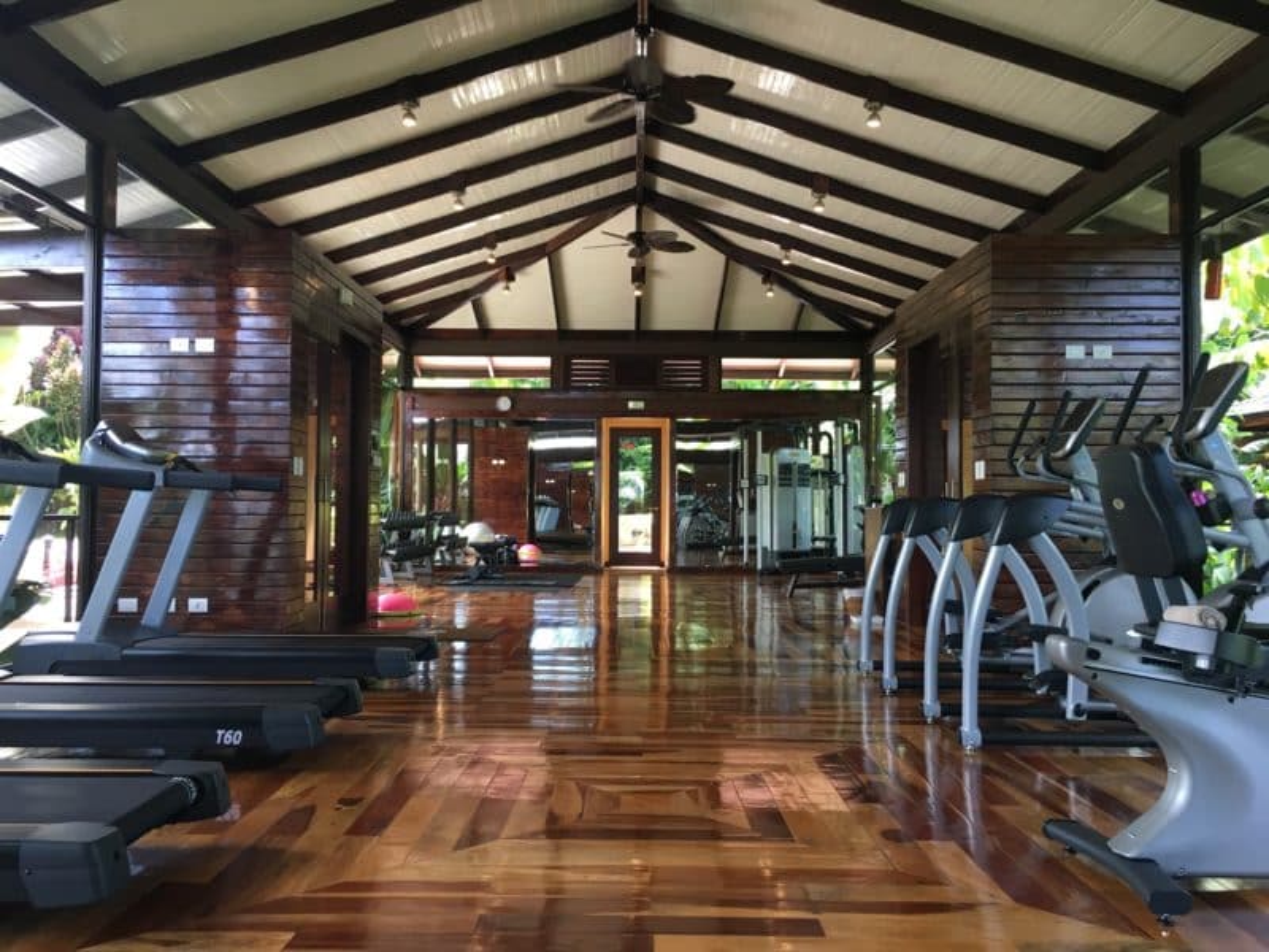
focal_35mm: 29
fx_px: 1063
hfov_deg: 61.7
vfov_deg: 48.2
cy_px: 476
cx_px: 634
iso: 40
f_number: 2.2
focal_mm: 4.15
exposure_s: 1/30
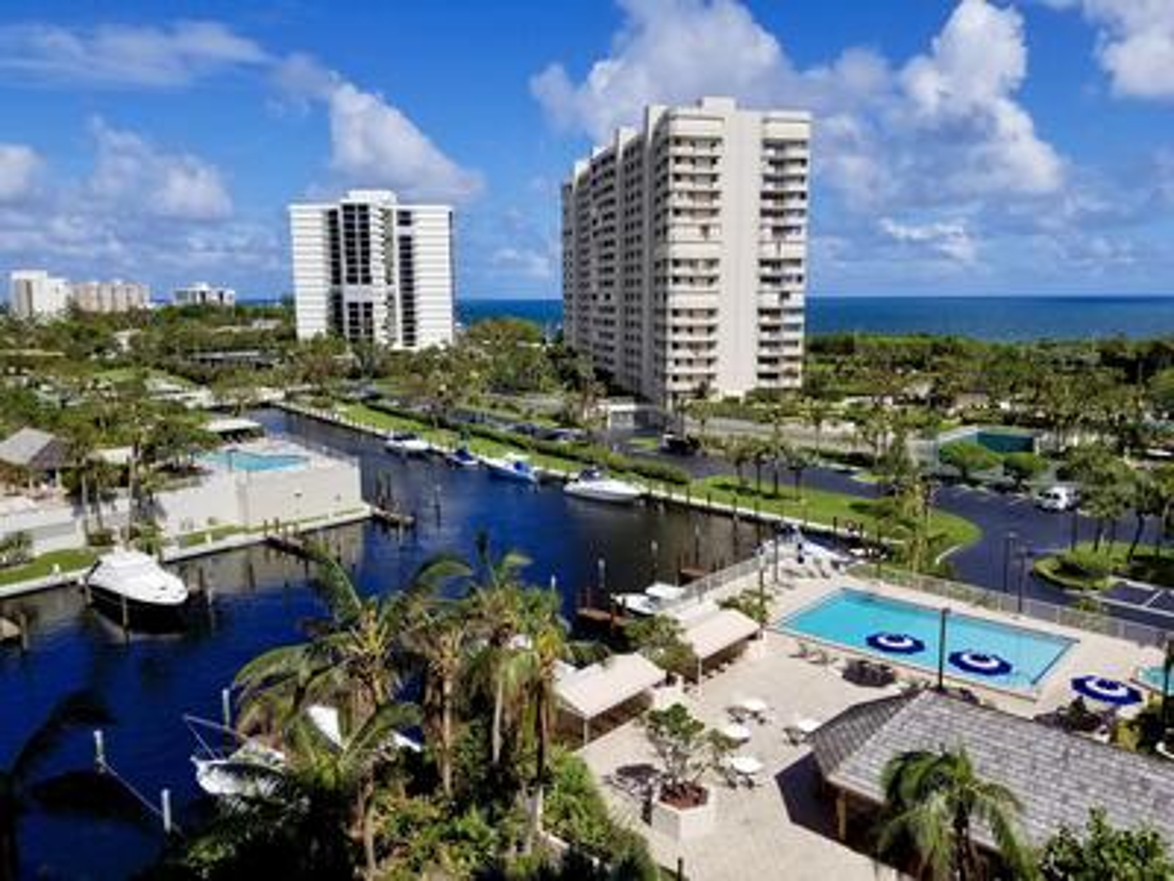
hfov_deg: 67.3
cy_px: 440
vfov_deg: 53.1
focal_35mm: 26
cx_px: 587
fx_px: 882
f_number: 1.7
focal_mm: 4.25
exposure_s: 1/4256
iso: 50
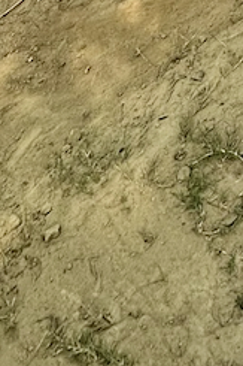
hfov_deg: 15.6
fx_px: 771
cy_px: -583
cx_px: 428
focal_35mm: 76
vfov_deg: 13.8
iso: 40
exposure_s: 1/1261
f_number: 2.2
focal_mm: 2.22
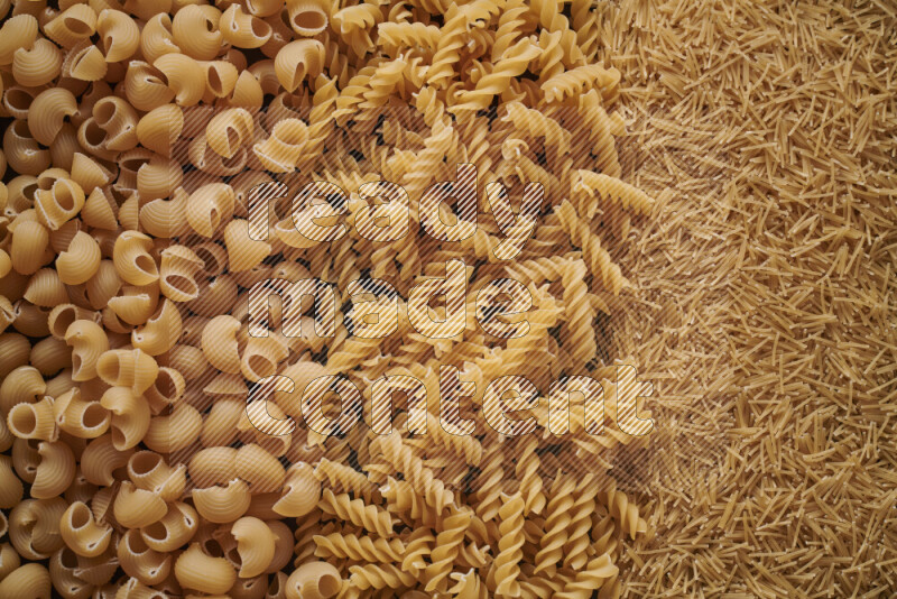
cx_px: 448
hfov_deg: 39.6
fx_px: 1246
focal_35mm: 50
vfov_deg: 27.0
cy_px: 300
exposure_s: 1/100
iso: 160
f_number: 8
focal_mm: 50
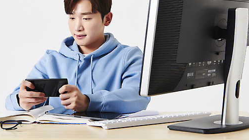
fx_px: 515
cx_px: 105
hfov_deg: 27.1
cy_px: 43
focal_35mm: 78
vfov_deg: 15.5
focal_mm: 62
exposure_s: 1/125
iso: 100
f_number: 13
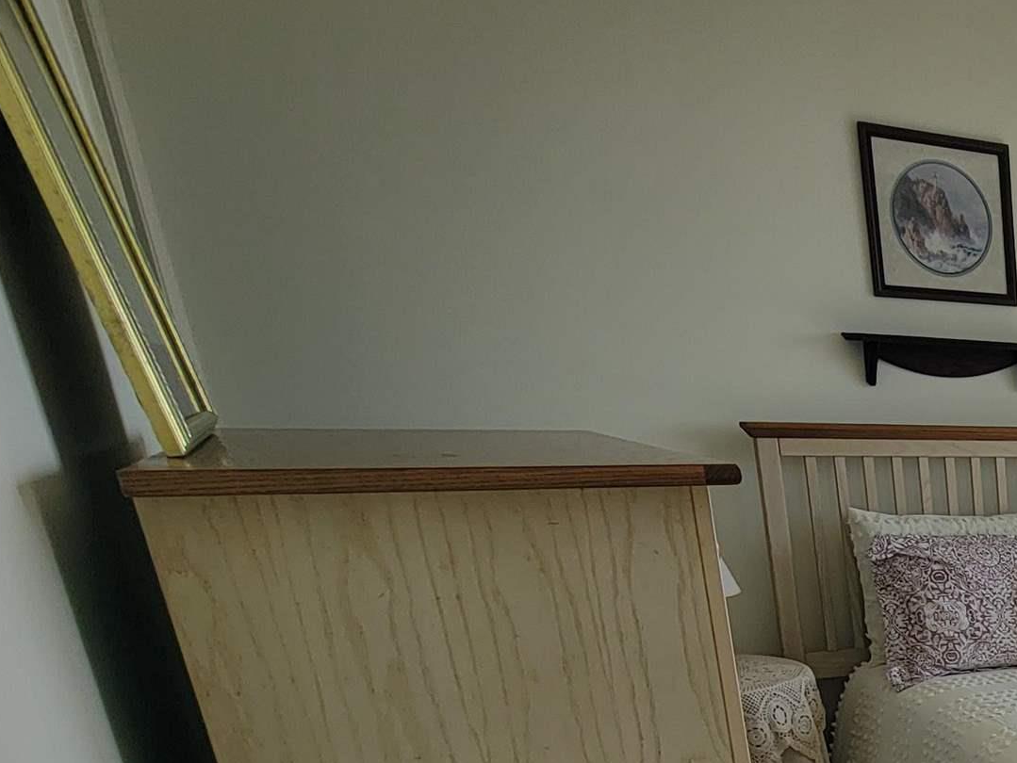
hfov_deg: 34.3
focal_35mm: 37
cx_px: 1343
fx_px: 1087
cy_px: 812
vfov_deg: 34.2
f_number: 2.2
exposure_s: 1/373
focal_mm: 2.2
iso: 50
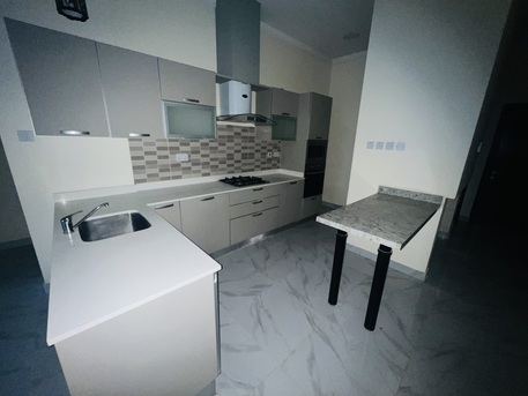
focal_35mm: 13
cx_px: 264
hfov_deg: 106.2
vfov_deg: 89.9
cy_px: 198
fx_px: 198
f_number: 1.8
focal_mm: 1.57
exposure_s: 1/22
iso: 125
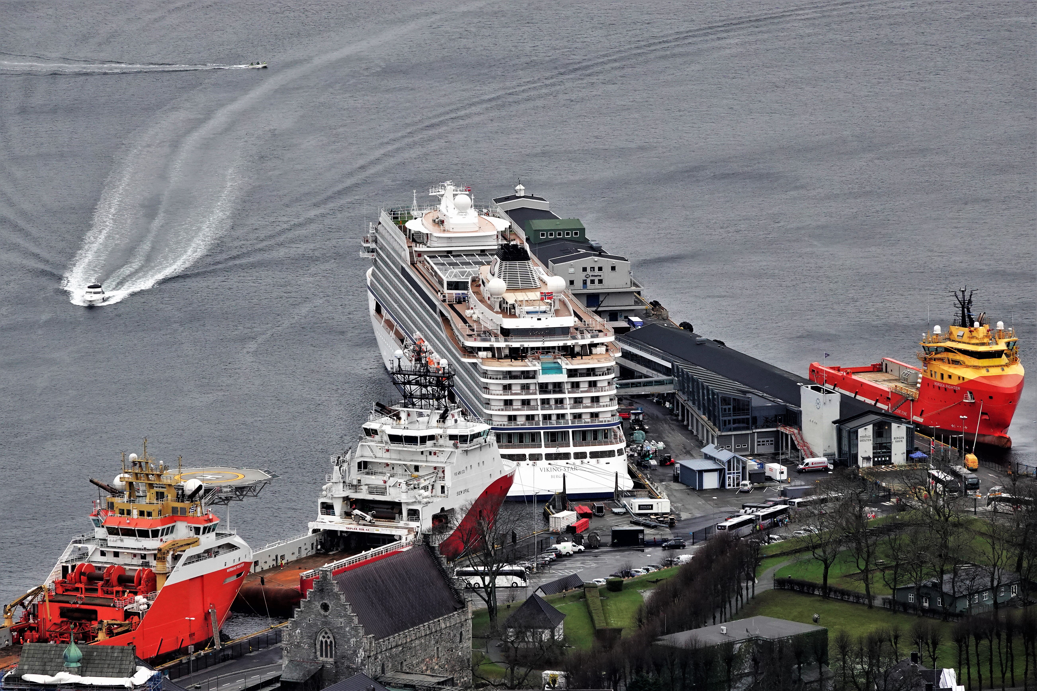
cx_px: 518
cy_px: 346
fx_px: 8323
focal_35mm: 289
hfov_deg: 7.1
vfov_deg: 4.8
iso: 400
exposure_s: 1/125
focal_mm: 105.83
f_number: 8
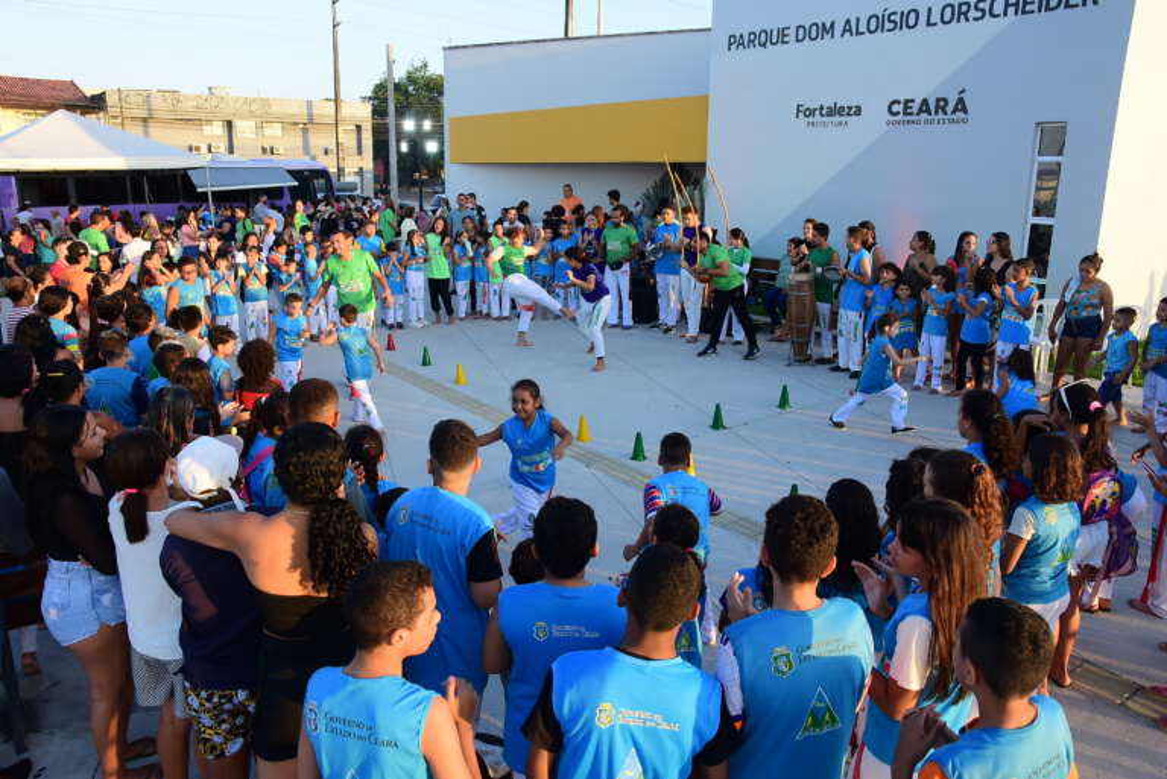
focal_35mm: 26
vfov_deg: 50.5
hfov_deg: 70.4
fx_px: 827
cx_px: 584
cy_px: 390
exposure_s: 1/160
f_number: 6.3
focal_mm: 17
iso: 400
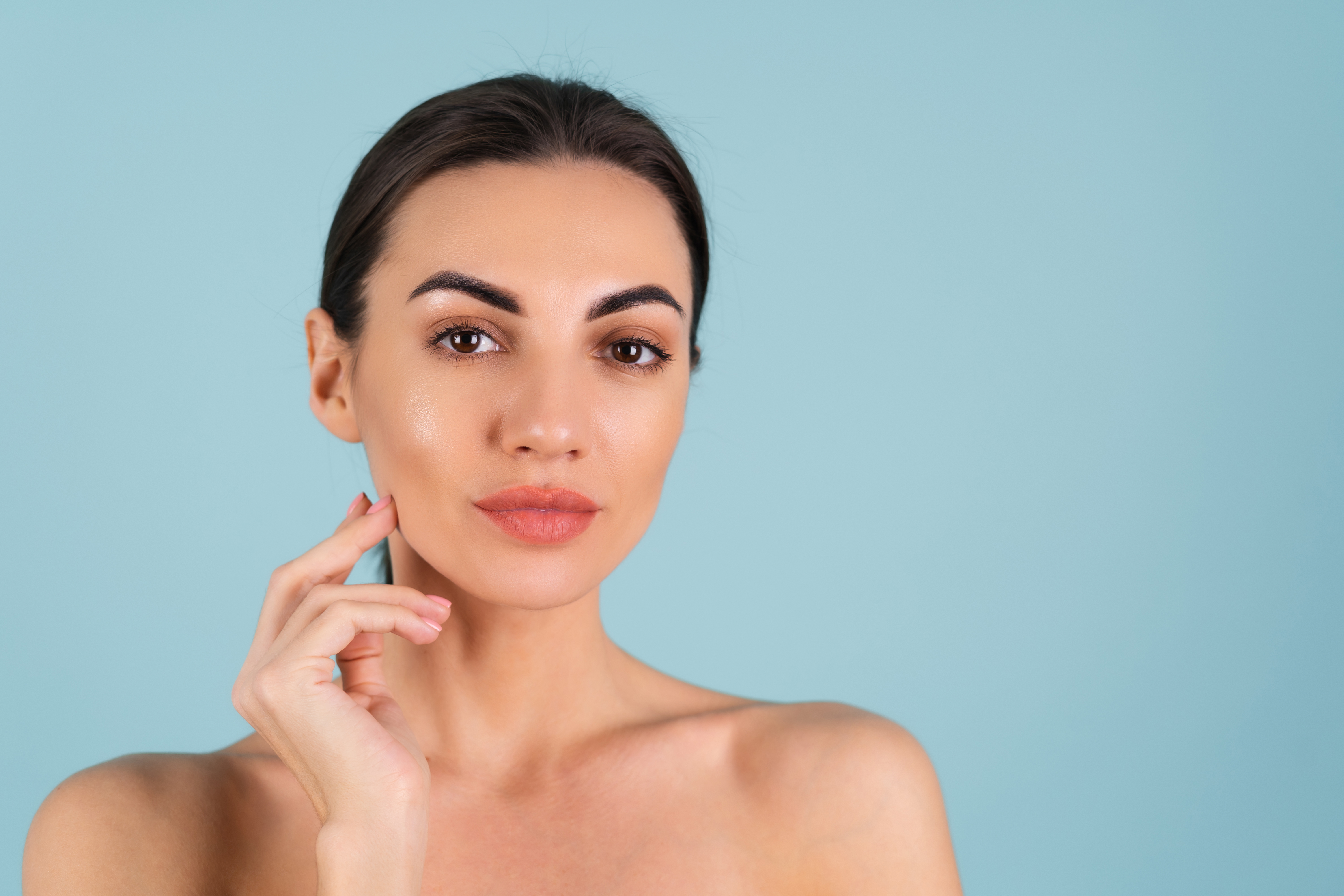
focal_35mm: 50
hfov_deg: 39.6
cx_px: 672
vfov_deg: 27.0
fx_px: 1867
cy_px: 448
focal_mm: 50
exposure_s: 1/125
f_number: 3.5
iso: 100
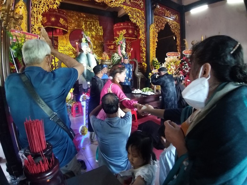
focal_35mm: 18
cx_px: 124
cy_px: 92
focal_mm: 1.87
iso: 400
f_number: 2.4
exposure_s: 1/17
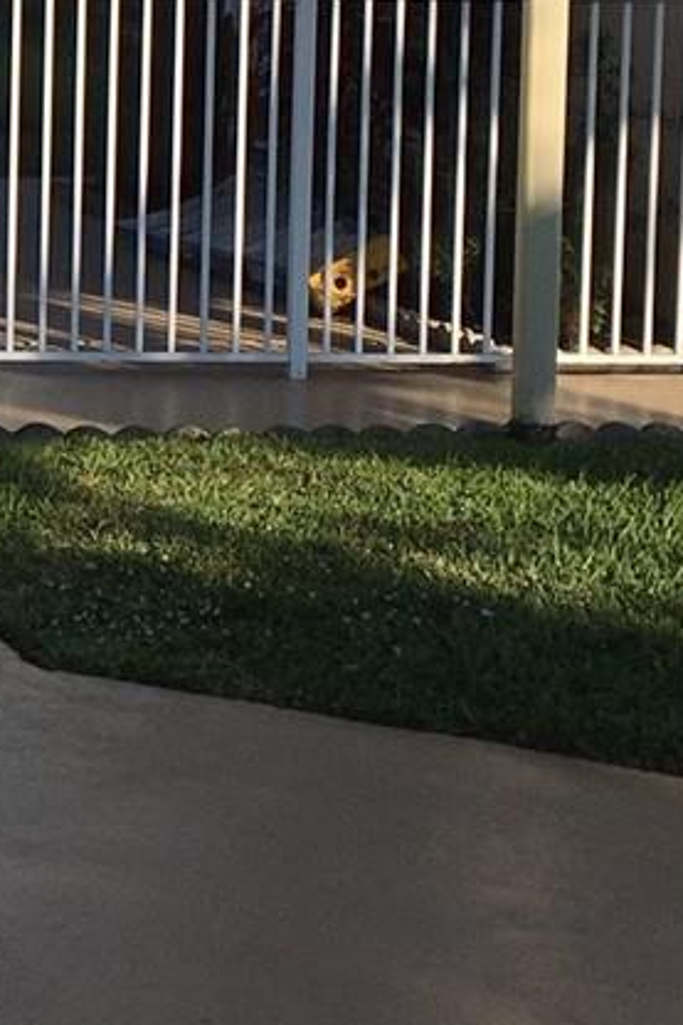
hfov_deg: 11.1
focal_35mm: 116
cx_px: -471
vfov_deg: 17.5
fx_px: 3304
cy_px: 175
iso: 25
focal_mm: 4.15
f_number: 2.2
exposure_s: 1/2198
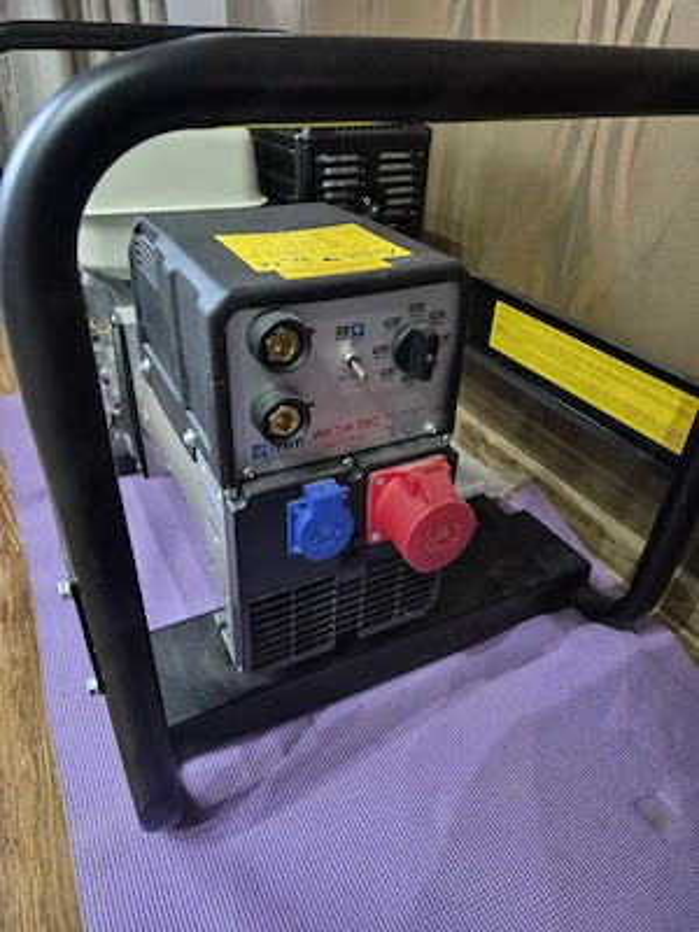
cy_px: 466
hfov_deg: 58.9
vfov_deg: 73.9
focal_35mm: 23
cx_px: 350
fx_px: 619
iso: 1600
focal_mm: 5.4
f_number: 1.8
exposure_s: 1/50
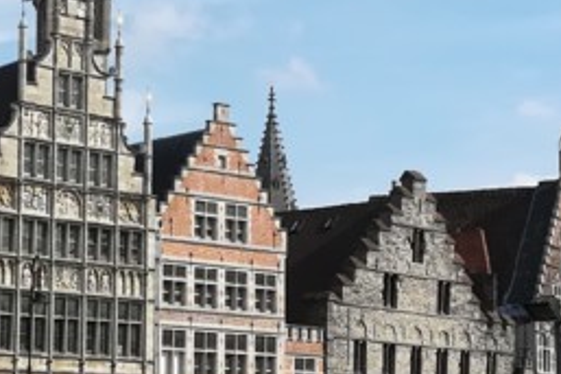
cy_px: 203
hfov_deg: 20.1
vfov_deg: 13.5
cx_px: 140
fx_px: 1573
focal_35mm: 101
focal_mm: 3.83
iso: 50
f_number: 2.2
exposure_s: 1/908
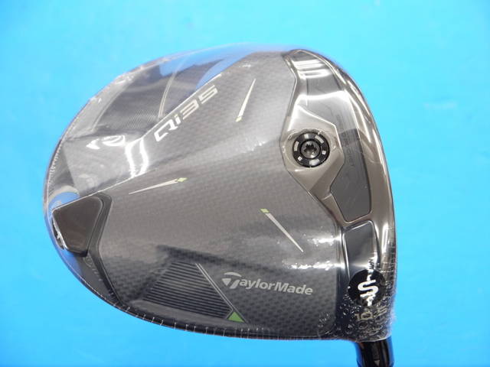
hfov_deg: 23.3
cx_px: 245
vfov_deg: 17.6
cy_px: 184
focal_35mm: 84
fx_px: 1189
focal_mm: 42
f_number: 5.6
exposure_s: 1/60
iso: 800
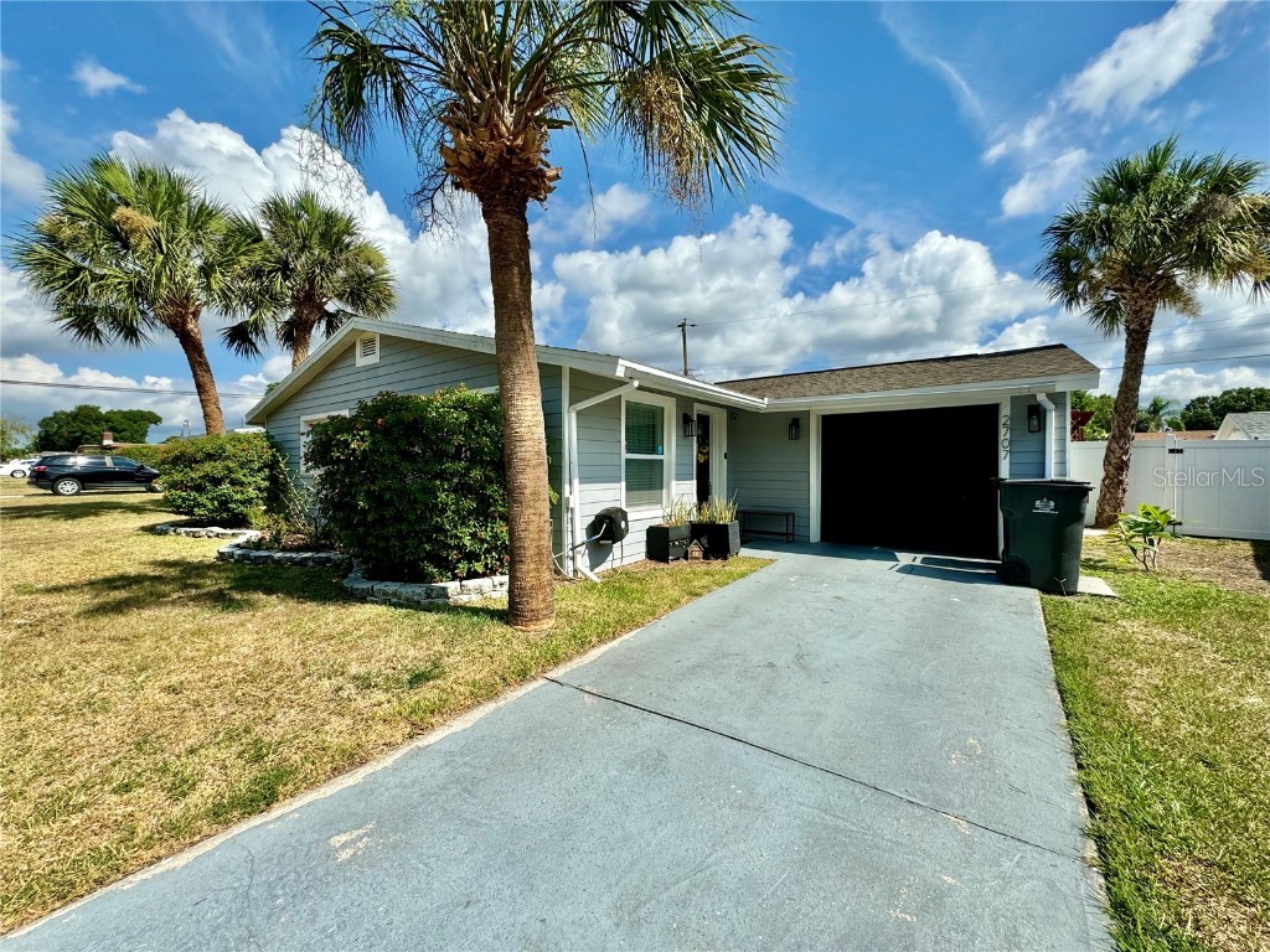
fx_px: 514
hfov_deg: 102.1
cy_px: 476
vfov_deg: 85.7
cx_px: 635
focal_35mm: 14
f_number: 2.2
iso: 50
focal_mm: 2.22
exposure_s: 1/2273
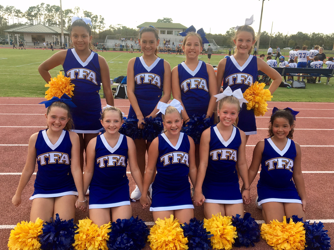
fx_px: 299
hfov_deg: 58.4
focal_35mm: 31
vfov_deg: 45.4
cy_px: 130
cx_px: 167
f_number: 2.2
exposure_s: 1/420
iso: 25
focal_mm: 4.15
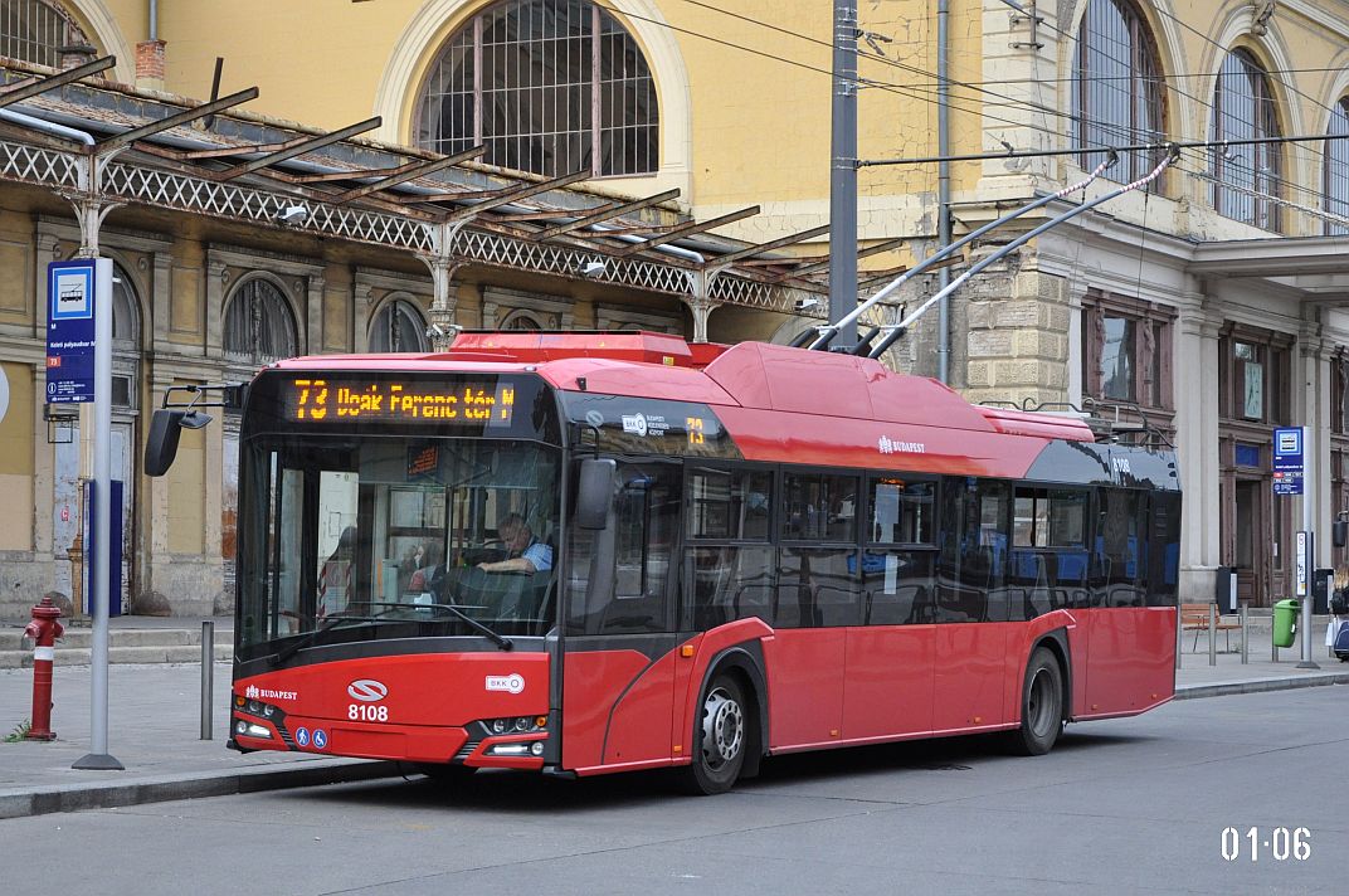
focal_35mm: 78
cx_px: 674
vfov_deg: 17.4
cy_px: 448
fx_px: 2919
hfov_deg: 26.0
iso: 1250
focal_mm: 52
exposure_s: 1/500
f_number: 5
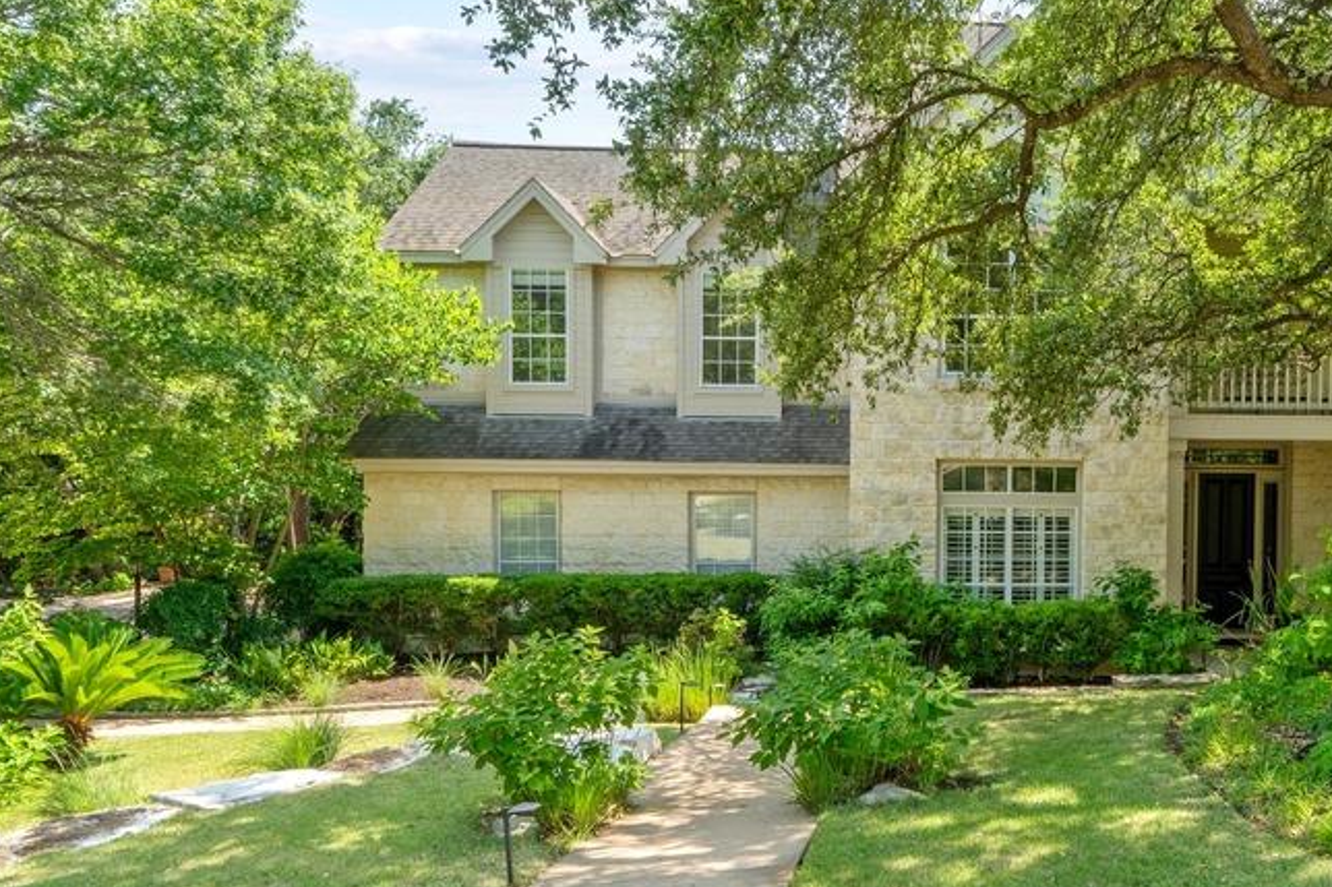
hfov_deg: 51.4
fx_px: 1324
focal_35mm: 36
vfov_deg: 37.0
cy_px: 468
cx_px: 976
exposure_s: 1/20
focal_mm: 15
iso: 250
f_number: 11
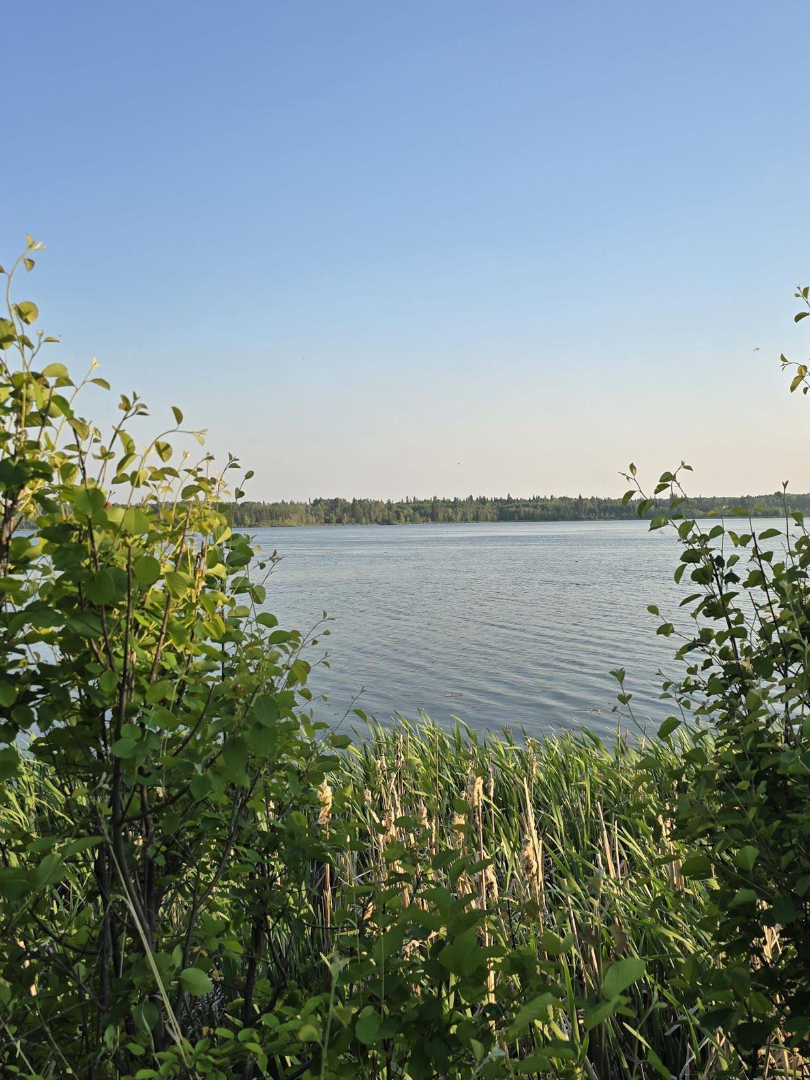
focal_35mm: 32
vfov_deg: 56.8
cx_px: 466
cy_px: 522
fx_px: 998
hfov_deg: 44.0
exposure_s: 1/352
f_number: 1.7
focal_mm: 6.3
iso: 12
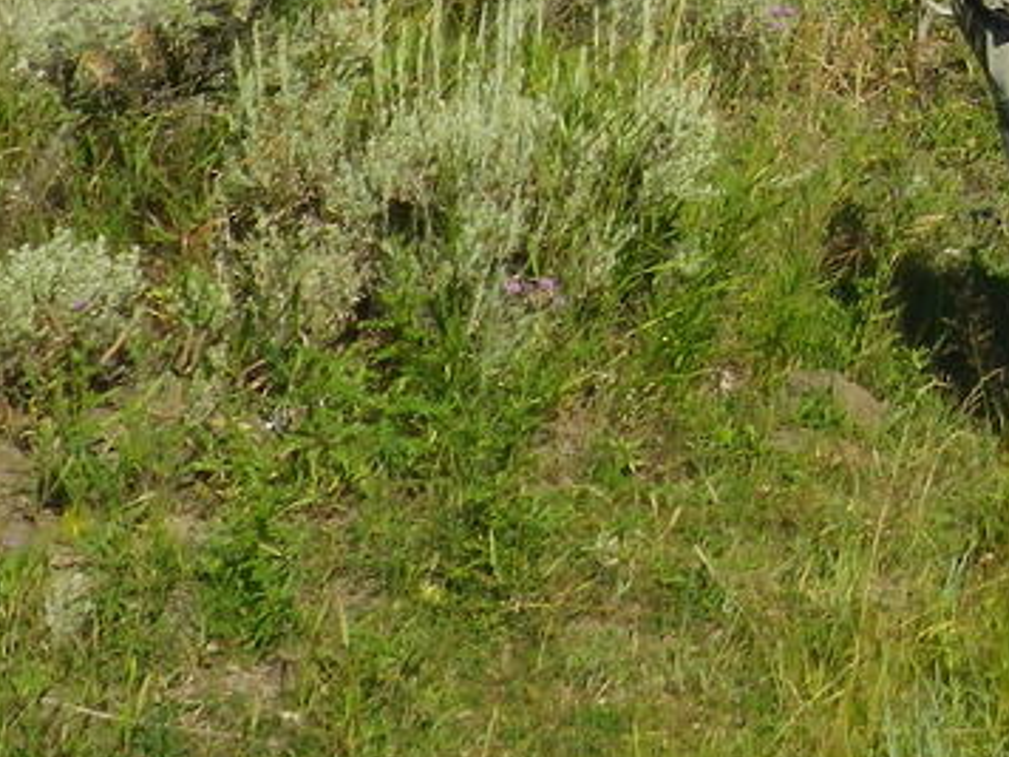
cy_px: -530
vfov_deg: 13.0
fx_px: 3061
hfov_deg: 17.0
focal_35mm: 105
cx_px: 1514
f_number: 4.2
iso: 80
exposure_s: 1/640
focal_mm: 5
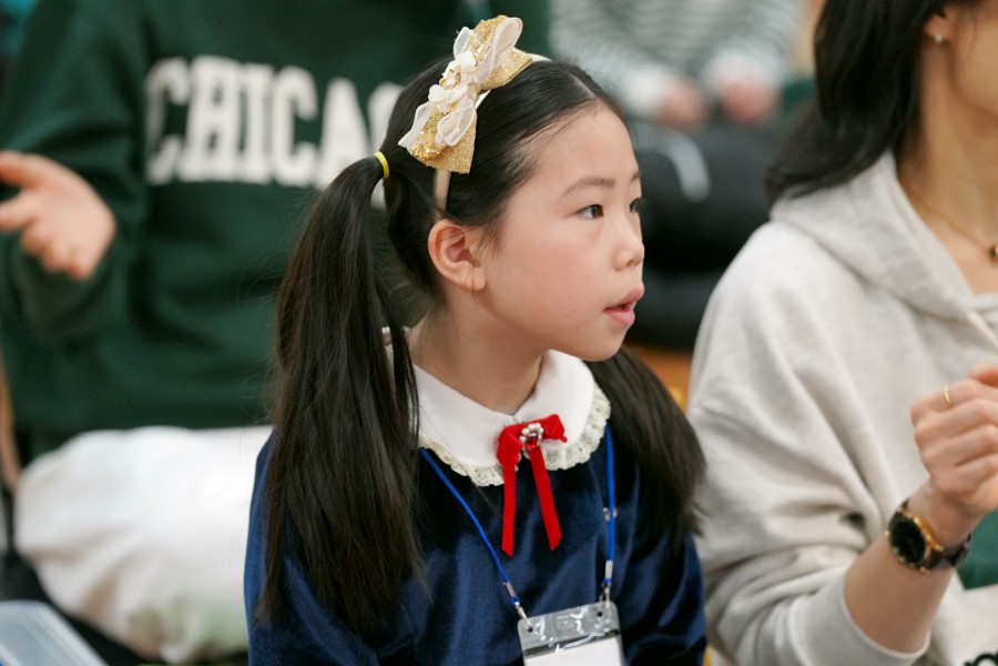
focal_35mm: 200
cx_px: 499
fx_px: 5544
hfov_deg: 10.3
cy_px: 333
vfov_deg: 6.9
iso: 4000
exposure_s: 1/250
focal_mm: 200
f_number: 4
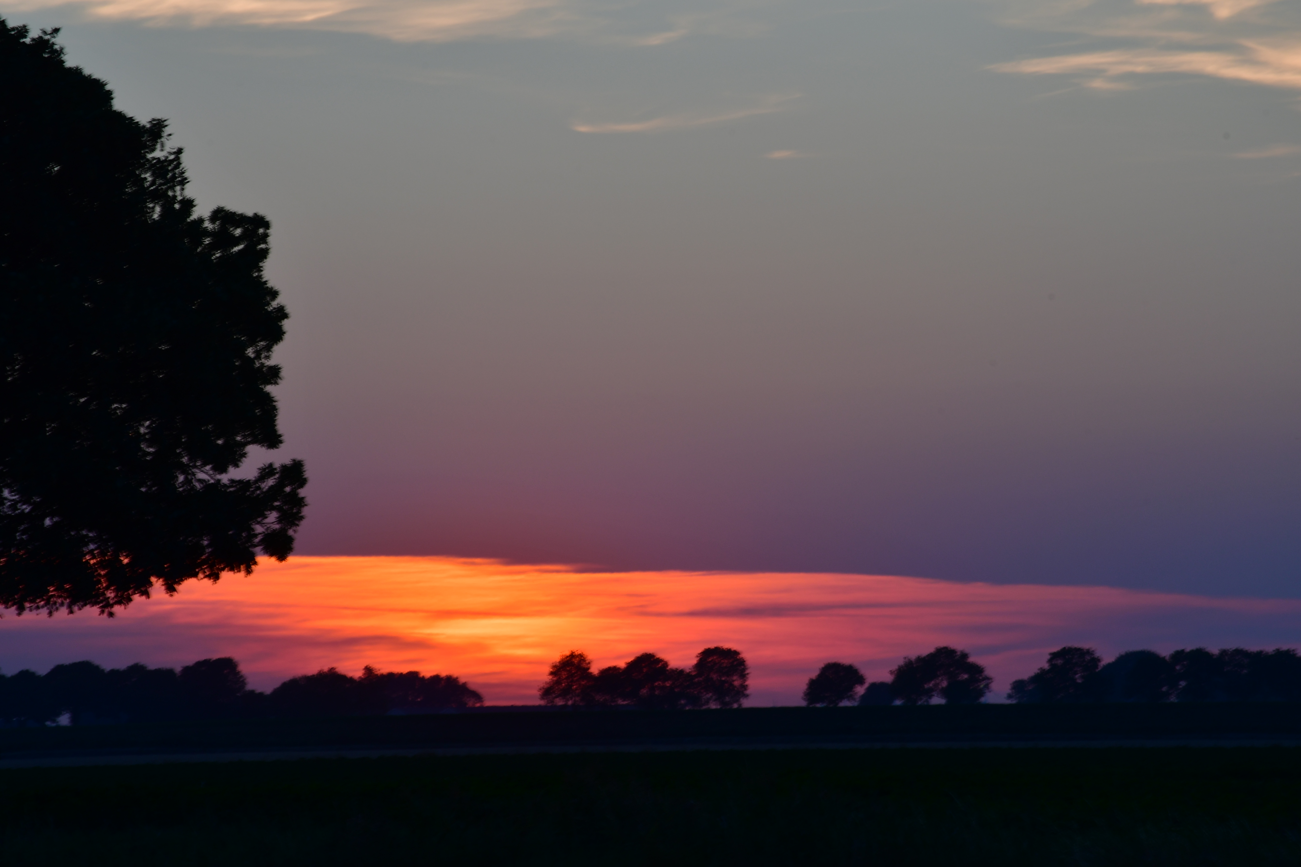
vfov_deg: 5.6
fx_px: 8926
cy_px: 434
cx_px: 650
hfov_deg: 8.3
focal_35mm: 247
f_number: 20
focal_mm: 165
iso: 100
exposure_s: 1/15
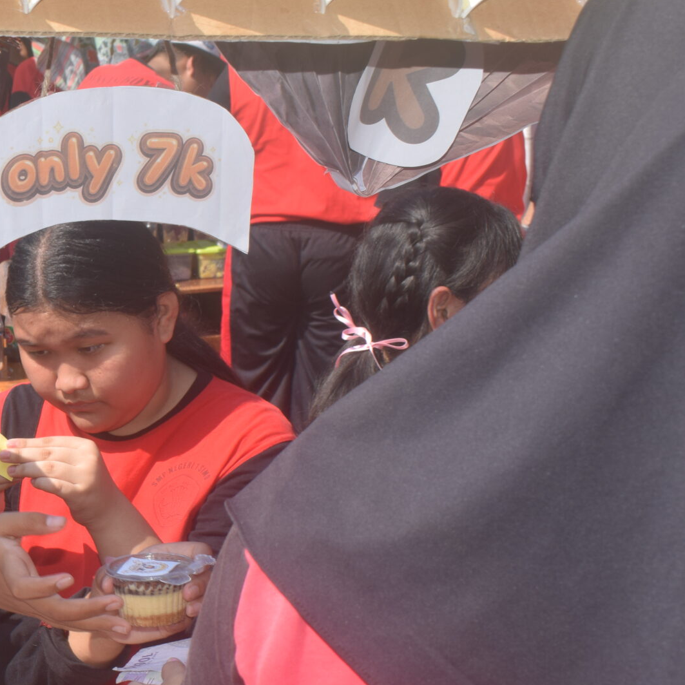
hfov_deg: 19.2
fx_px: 1925
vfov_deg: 20.1
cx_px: -101
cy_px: 475
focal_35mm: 86
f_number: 9
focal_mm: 28
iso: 100
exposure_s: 1/200
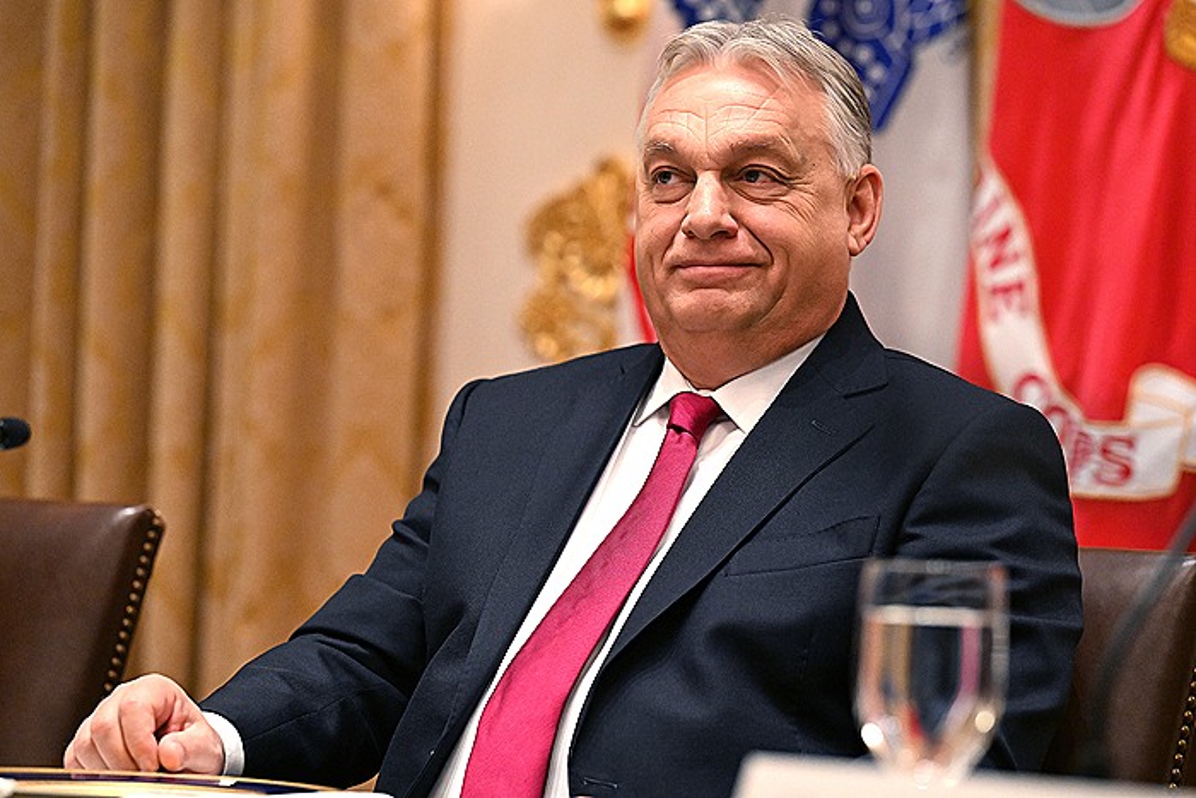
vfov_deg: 9.5
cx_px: 598
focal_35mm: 145
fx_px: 4818
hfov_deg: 14.2
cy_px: 399
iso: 6400
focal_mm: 145
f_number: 4
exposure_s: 1/320
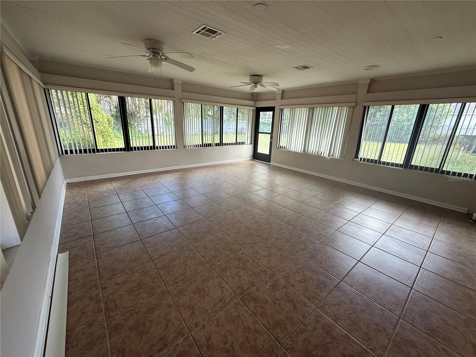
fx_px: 193
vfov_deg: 85.7
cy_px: 178
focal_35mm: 14
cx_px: 238
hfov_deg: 102.1
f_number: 2.2
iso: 125
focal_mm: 2.22
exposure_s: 1/120
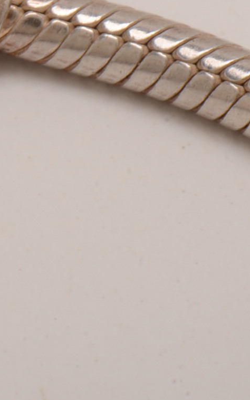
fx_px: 4595
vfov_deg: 5.0
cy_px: -15
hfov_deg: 3.1
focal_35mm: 422
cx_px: -102
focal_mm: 85
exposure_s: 1/160
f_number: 29
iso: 100
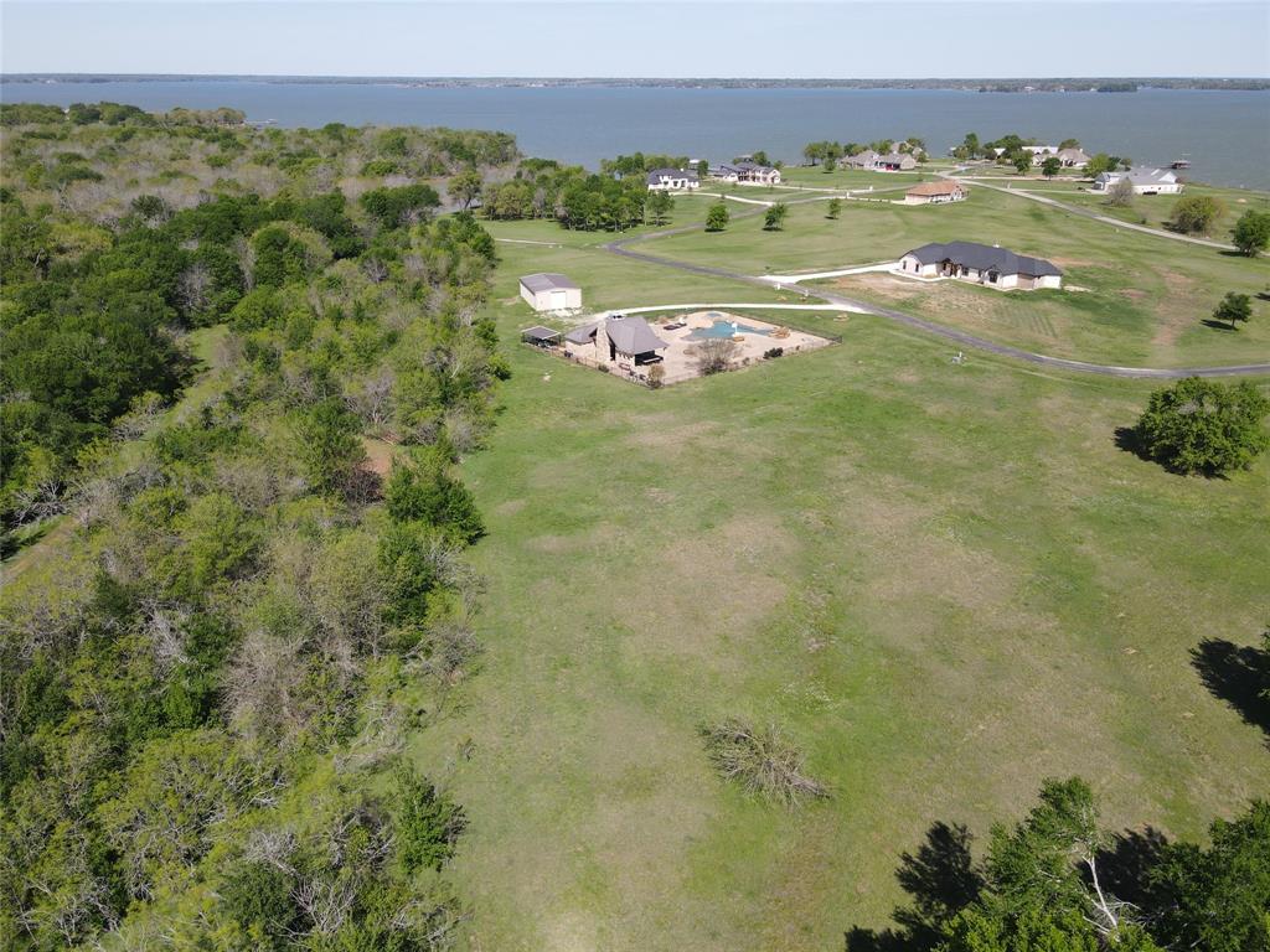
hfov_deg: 71.6
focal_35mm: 24
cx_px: 635
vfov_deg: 56.8
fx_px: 881
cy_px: 476
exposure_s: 1/640
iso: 100
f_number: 2.8
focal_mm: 4.5
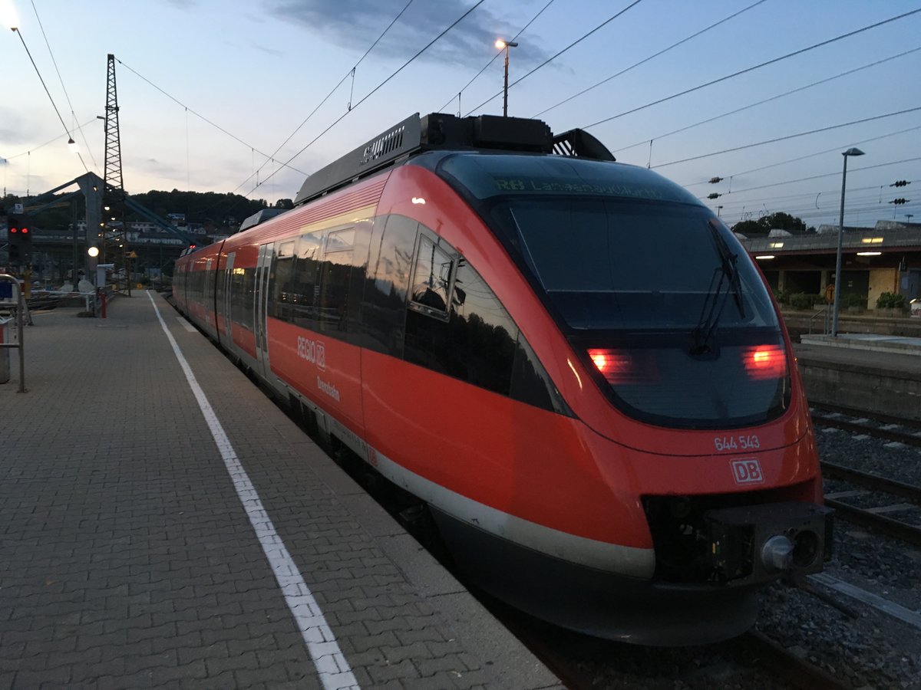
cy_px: 345
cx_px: 460
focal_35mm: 29
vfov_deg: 48.2
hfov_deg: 61.7
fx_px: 772
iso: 125
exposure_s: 1/33
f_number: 2.2
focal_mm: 4.15
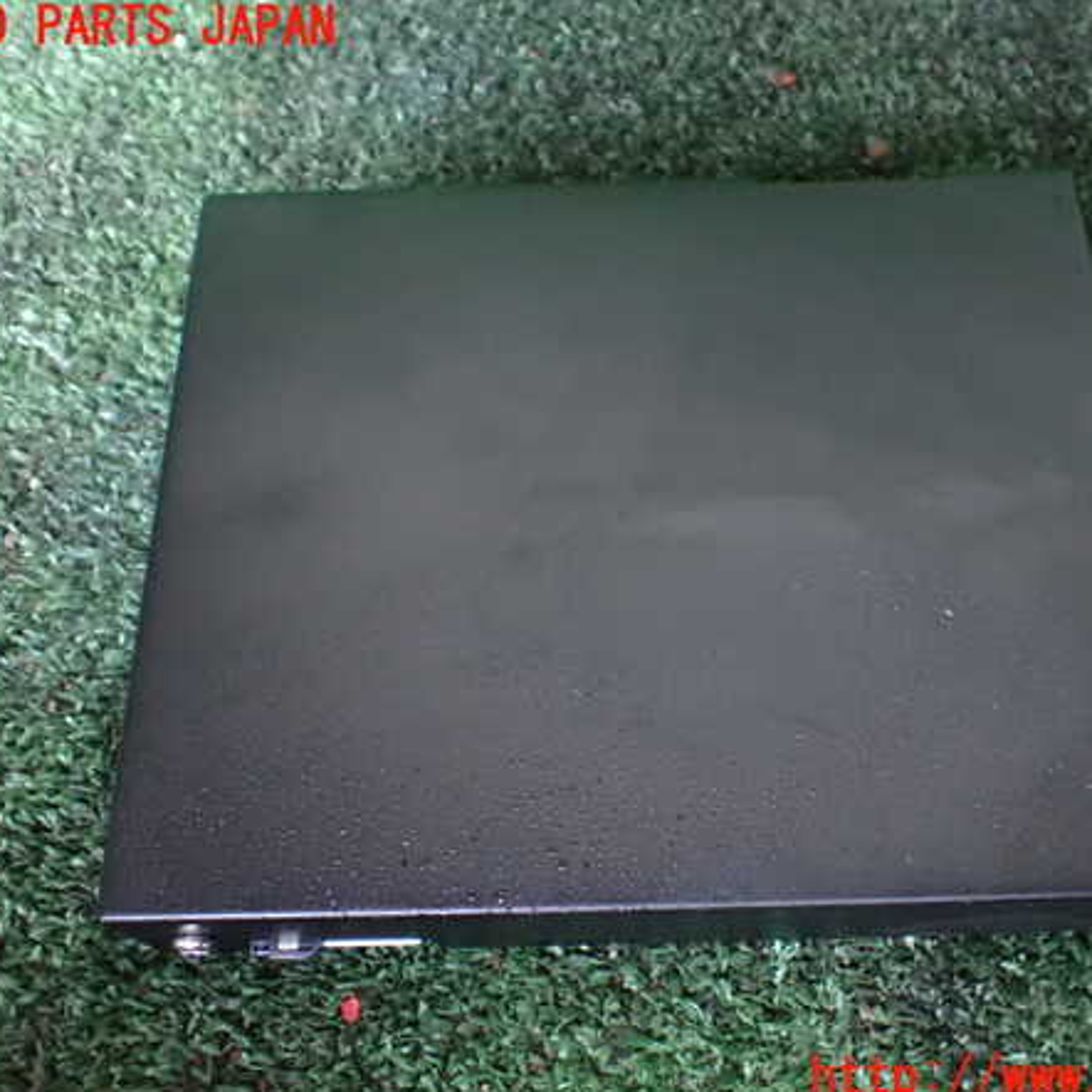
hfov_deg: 45.9
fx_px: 1285
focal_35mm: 36
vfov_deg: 46.0
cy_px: 553
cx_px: 628
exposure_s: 1/30
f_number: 2.3
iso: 1600
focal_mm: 5.4
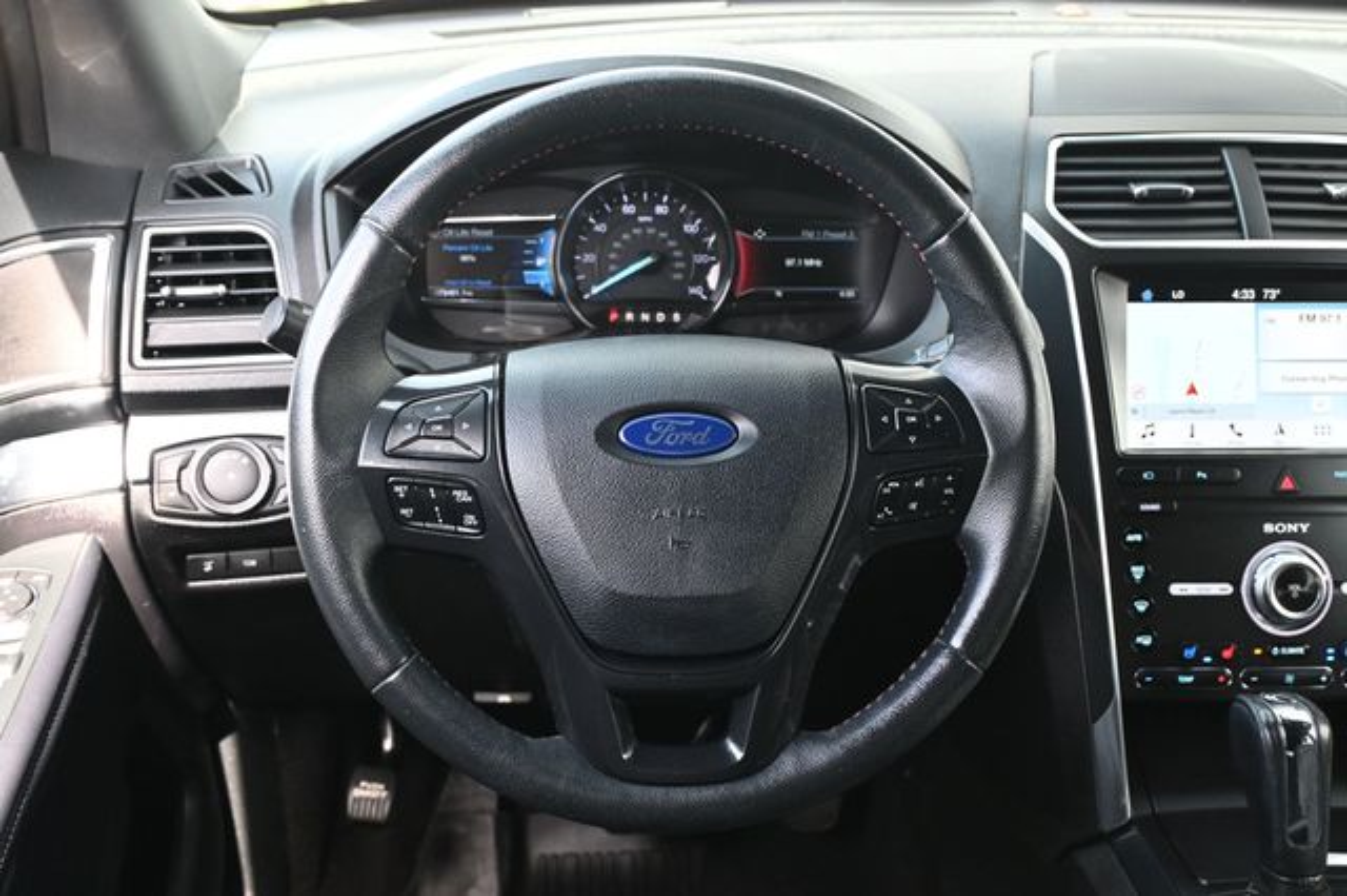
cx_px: 674
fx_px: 1402
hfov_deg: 51.3
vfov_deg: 35.5
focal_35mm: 38
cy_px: 448
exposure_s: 1/125
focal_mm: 25
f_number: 4.2
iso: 1000
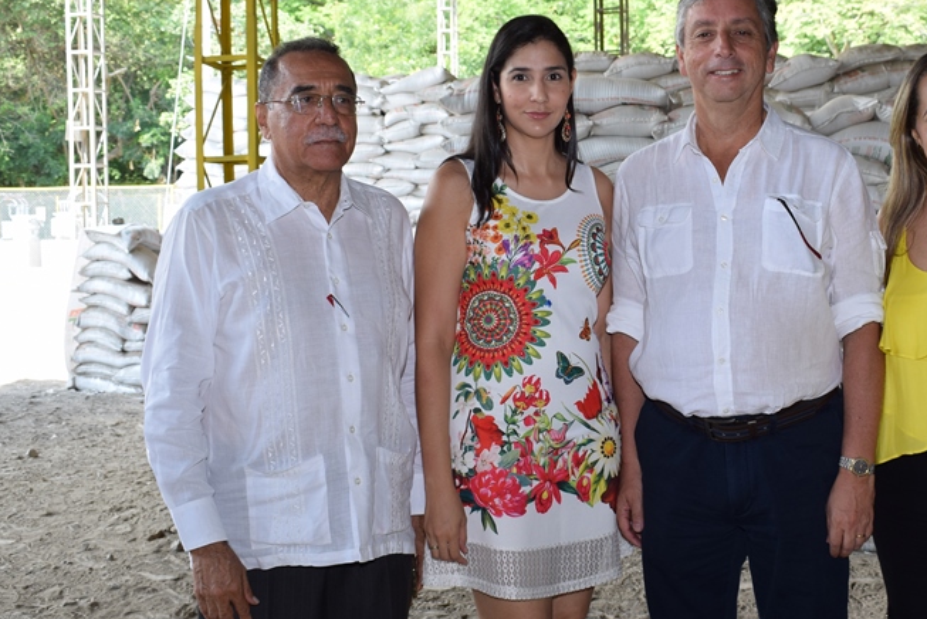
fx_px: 1514
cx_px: 608
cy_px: 296
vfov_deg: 23.1
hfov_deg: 33.8
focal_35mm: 59
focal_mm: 25
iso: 200
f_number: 6.3
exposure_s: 1/60
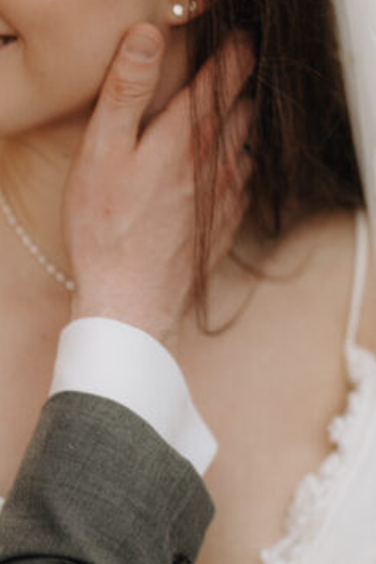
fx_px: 2645
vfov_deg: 12.2
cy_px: 243
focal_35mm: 169
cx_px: -10
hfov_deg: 8.1
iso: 500
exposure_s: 1/400
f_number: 1.3
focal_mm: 50
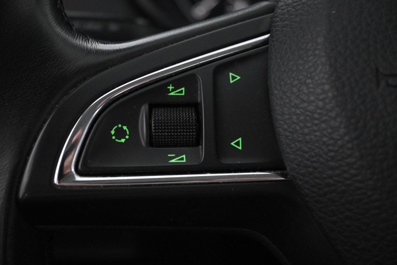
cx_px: 198
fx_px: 595
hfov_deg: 36.9
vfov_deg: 25.1
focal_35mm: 54
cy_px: 132
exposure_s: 1/60
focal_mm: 36
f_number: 5.3
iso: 7200
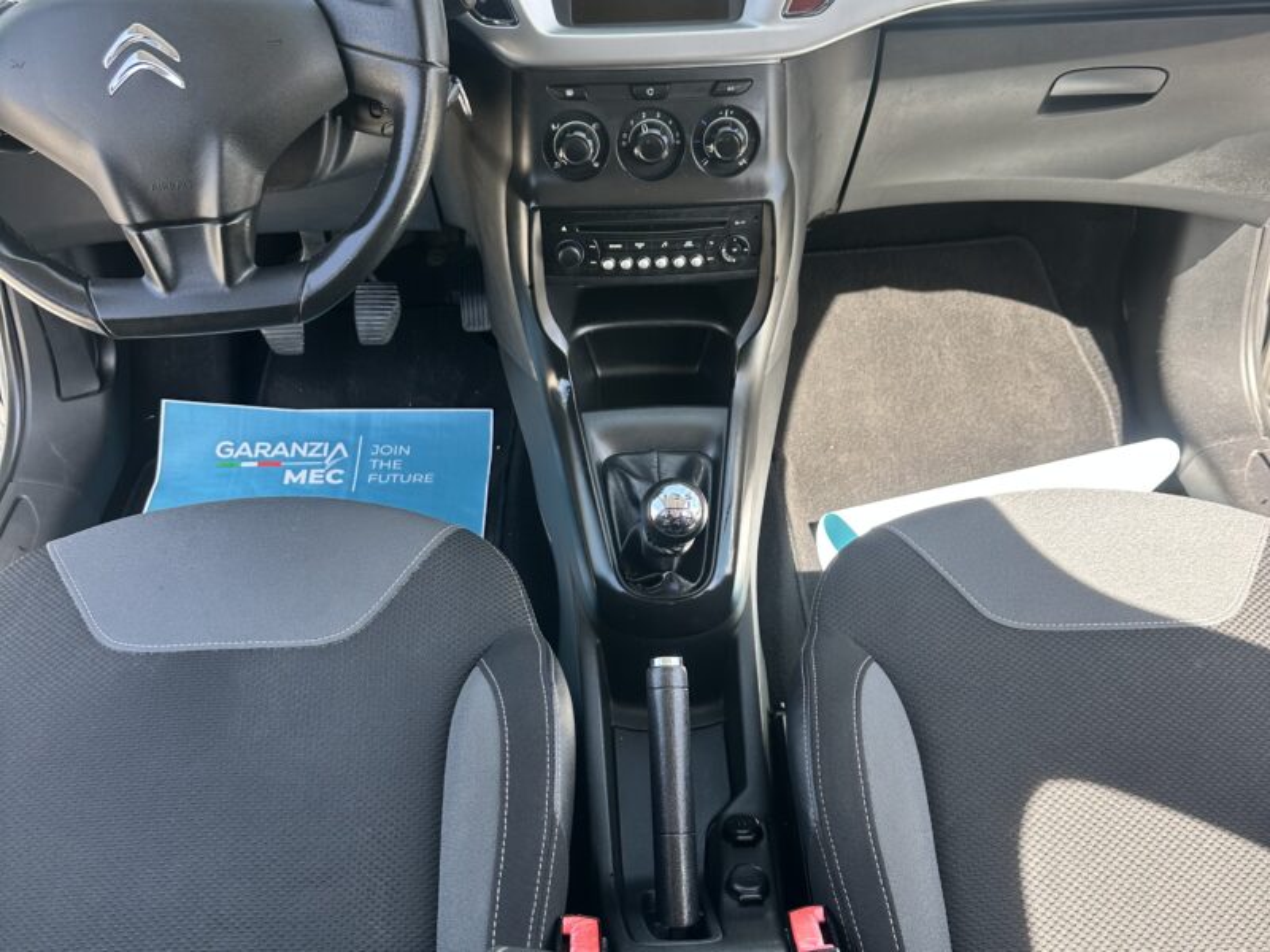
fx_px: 881
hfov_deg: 71.6
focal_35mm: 24
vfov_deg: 56.8
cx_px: 635
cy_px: 476
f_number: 1.78
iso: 80
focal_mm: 6.86
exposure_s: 1/256
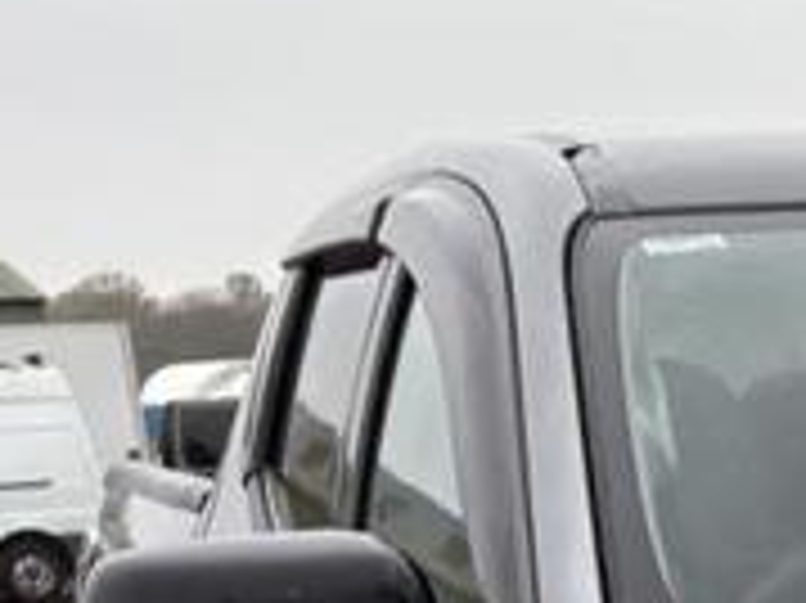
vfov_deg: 10.7
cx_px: 1765
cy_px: 1084
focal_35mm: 130
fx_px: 3025
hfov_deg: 12.7
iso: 50
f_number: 1.6
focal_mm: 5.96
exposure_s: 1/122
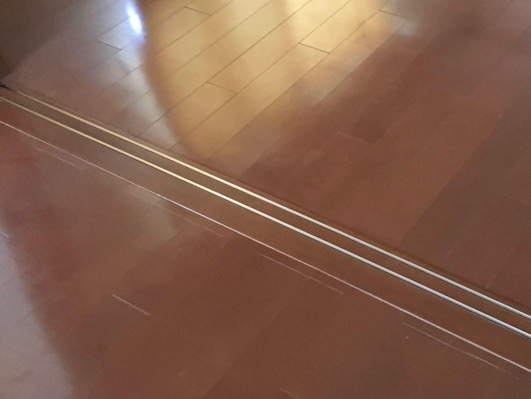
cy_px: 9
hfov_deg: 32.0
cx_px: 450
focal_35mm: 58
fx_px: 890
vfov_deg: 24.2
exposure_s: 1/15
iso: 250
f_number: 2.2
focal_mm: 4.15
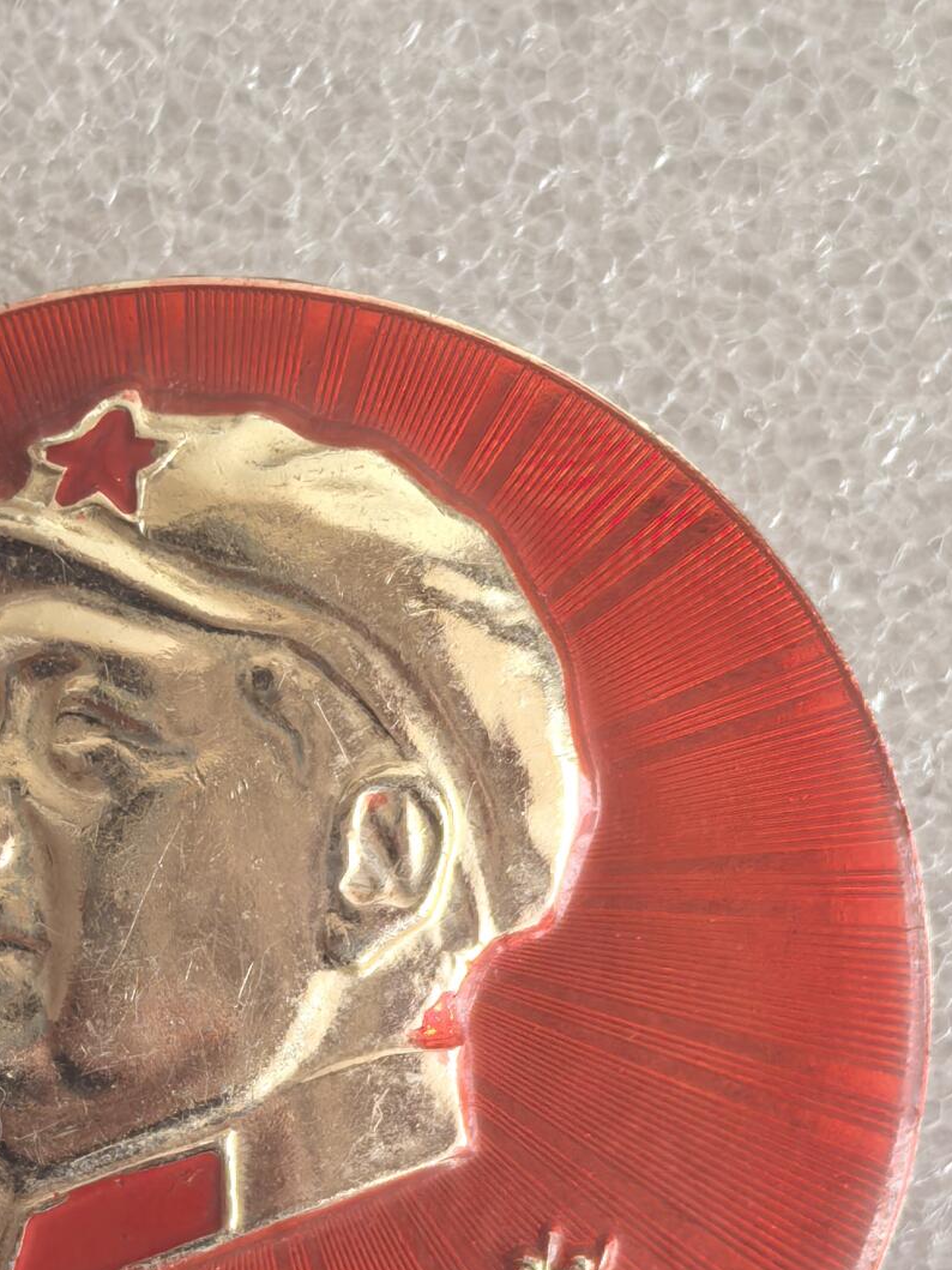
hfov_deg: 9.7
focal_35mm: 153
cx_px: 191
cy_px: 916
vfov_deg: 12.9
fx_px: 5611
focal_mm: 5.75
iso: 50
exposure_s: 1/115
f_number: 2
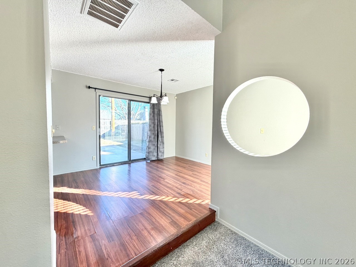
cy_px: 134
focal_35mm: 14
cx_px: 178
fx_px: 144
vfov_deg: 85.7
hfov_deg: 102.1
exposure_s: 1/120
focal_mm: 2.22
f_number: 2.2
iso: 160
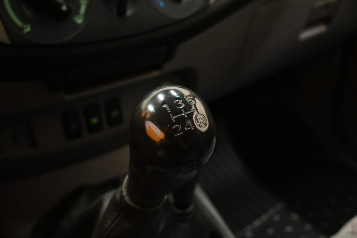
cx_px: 178
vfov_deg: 36.2
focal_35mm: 37
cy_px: 119
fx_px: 364
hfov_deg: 52.2
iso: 3600
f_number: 5.6
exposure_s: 1/40
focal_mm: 24.5
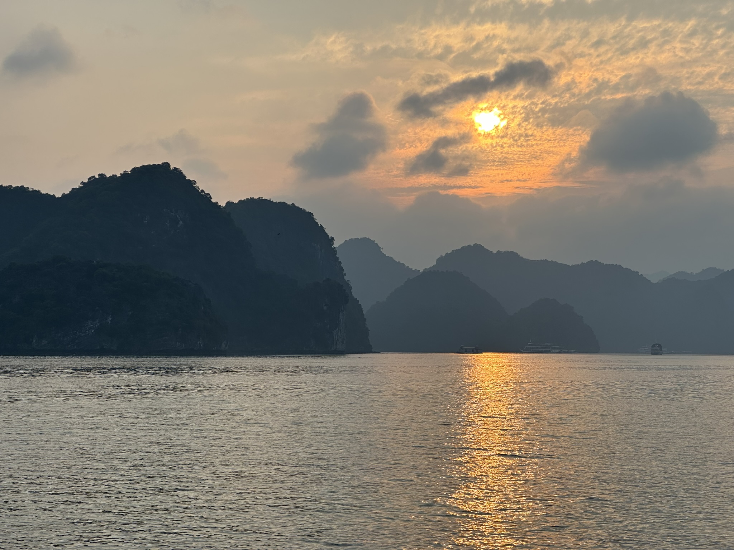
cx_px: 367
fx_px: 1633
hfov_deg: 25.3
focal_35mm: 77
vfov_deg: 19.1
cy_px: 275
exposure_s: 1/426
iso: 32
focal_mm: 9
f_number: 2.8
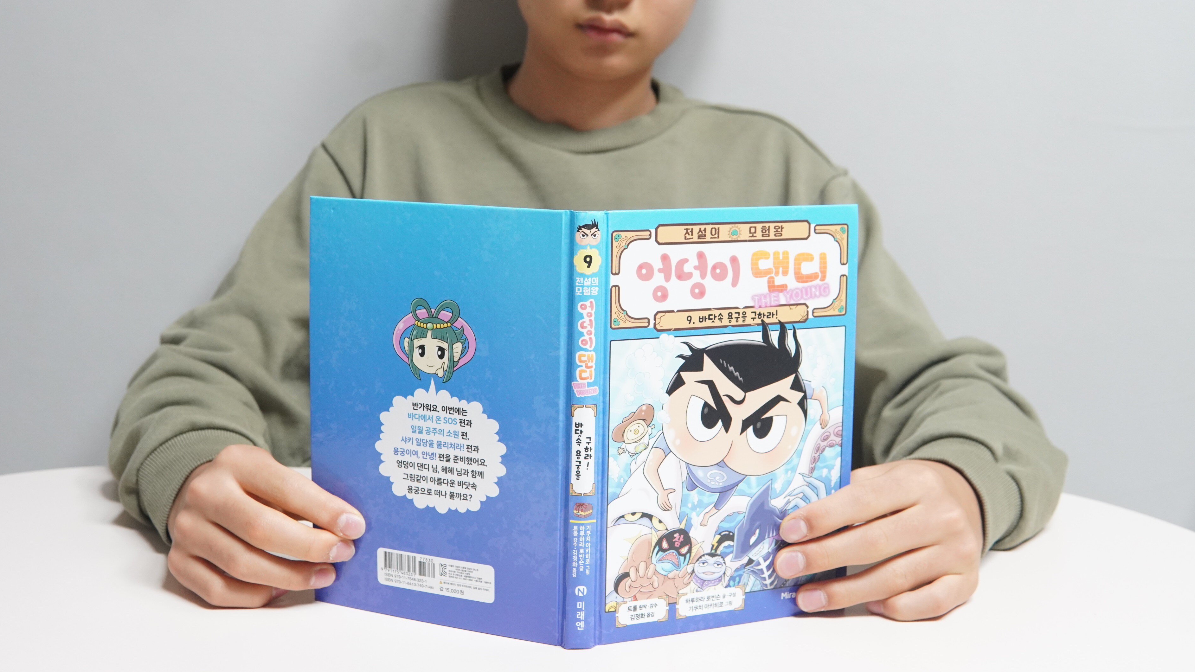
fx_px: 1521
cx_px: 590
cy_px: 268
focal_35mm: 48
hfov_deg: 42.9
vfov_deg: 24.9
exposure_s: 1/50
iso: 1600
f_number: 5.6
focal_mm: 30
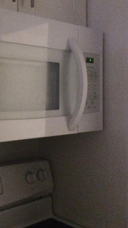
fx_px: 284
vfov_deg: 43.7
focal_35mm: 47
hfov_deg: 24.3
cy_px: 104
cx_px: 0
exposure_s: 1/15
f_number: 2.2
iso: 1000
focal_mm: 4.15
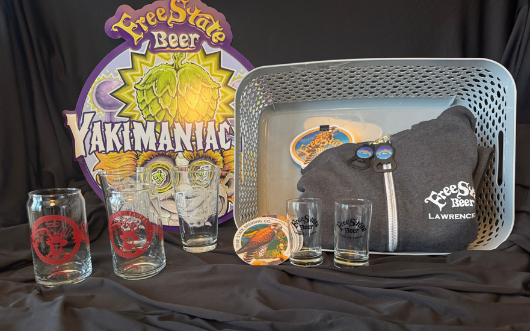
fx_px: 375
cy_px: 201
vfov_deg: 47.2
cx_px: 265
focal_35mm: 26
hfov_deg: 70.4
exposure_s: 1/40
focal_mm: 6.76
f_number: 1.78
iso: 640
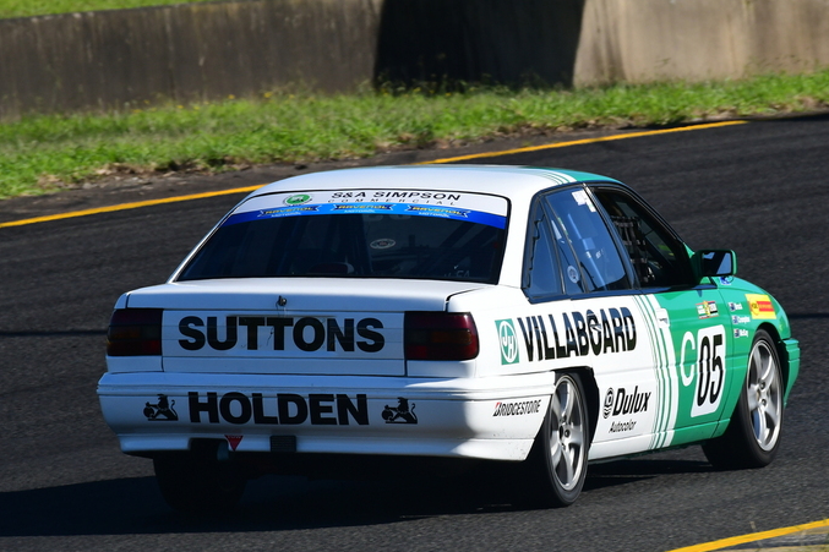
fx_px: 17150
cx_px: 487
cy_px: 239
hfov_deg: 2.8
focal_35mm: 745
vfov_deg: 1.8
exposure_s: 1/640
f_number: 13
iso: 500
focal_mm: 420
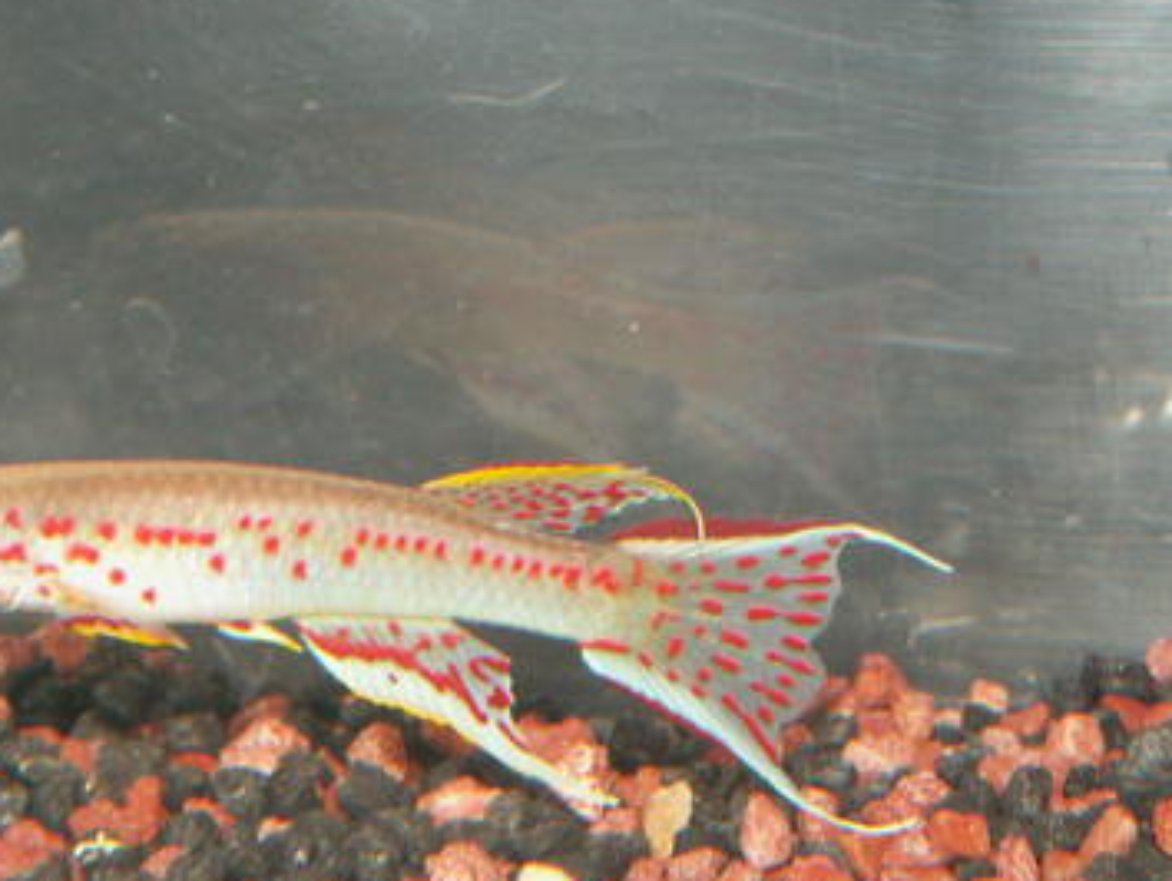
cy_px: 639
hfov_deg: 17.5
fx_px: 3795
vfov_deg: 13.2
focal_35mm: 112
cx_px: 457
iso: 160
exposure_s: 1/40
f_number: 3.2
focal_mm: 10.28
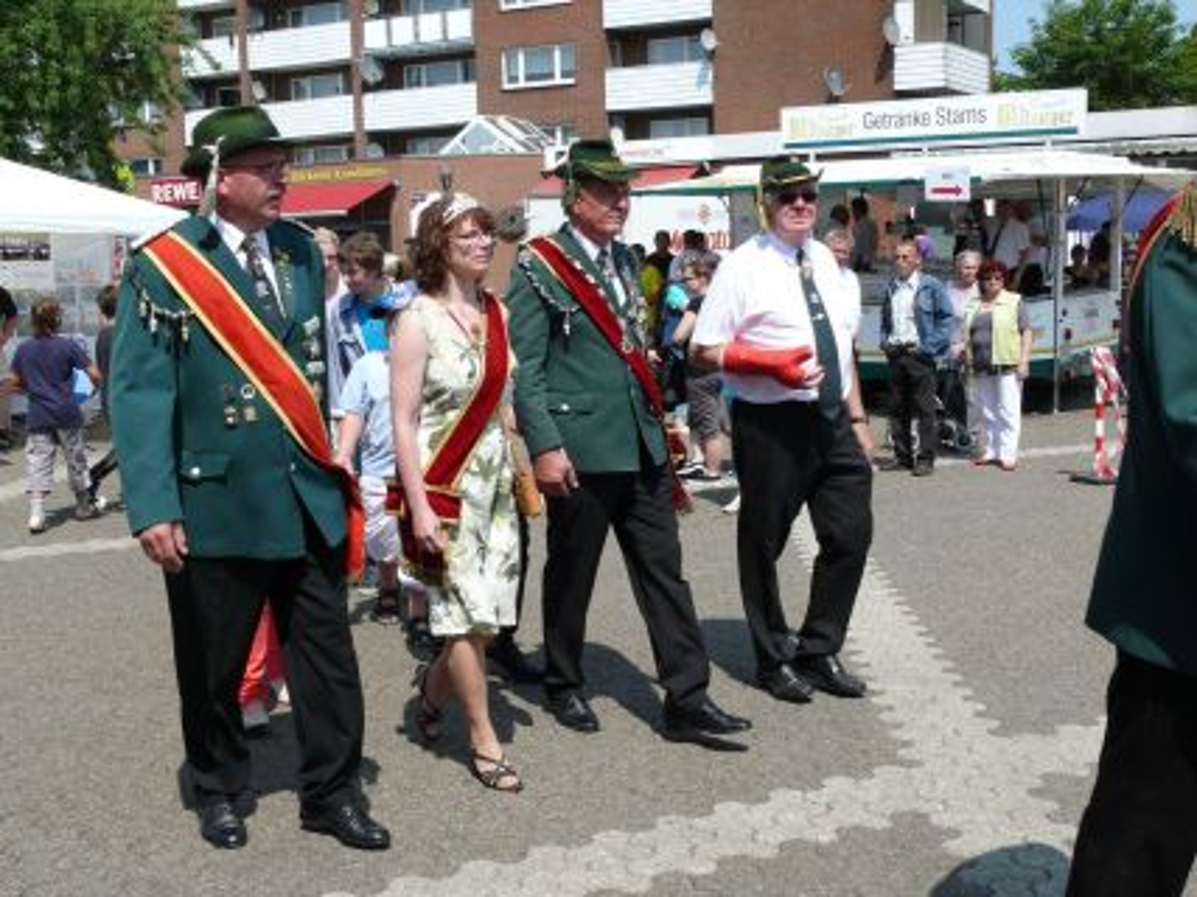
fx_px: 1521
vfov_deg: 32.9
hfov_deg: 43.0
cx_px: 598
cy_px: 448
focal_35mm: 44
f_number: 5.6
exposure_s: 1/400
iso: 100
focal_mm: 9.3
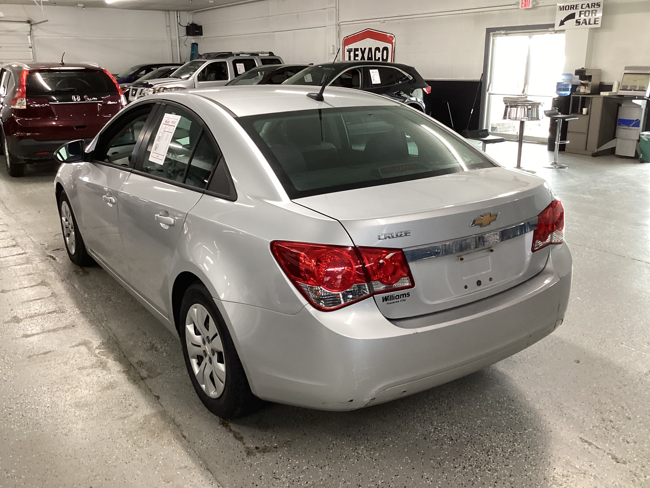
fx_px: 582
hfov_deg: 58.4
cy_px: 244
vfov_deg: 45.4
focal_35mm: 31
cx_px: 325
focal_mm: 3.3
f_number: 2.4
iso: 160
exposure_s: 1/60
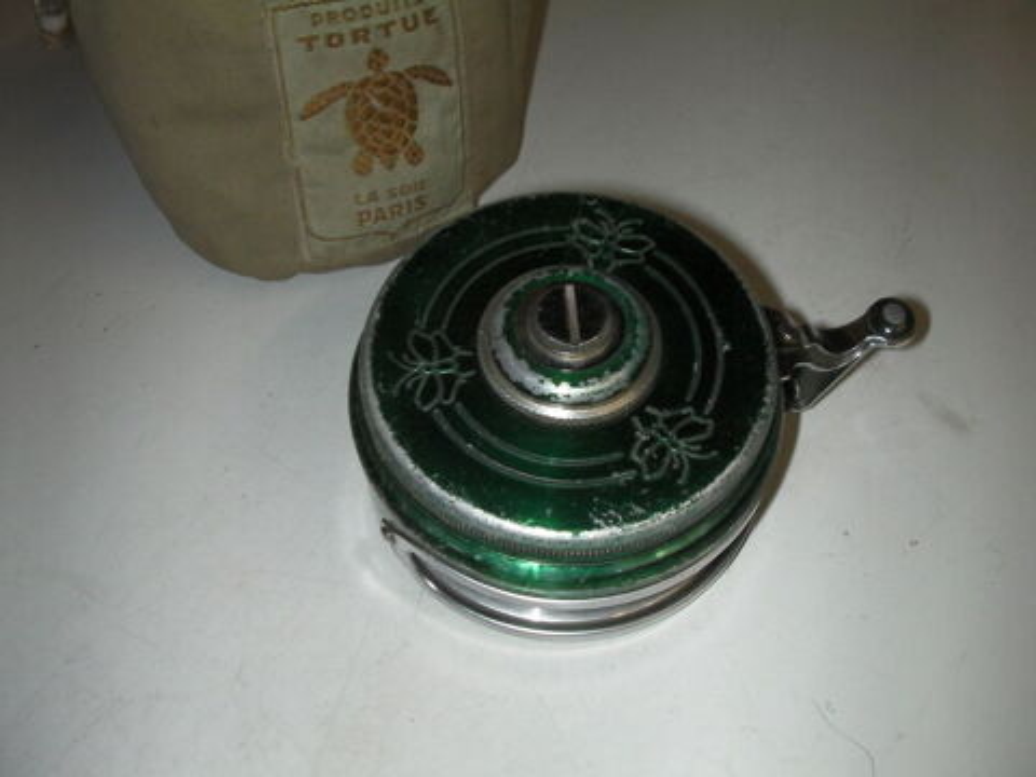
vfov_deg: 37.7
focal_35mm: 38
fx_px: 1137
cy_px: 388
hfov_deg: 49.0
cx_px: 518
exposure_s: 1/30
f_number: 5.6
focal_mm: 6.3
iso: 200
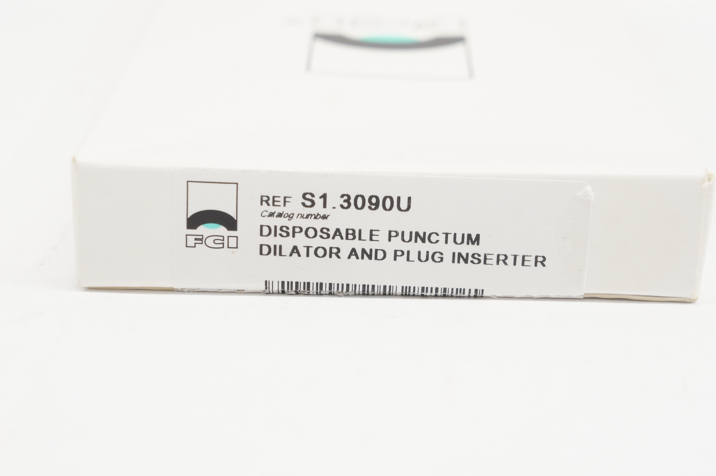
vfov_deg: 16.5
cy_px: 238
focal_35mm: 82
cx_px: 358
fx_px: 1639
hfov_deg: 24.6
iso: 400
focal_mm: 55
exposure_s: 1/30
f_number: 8
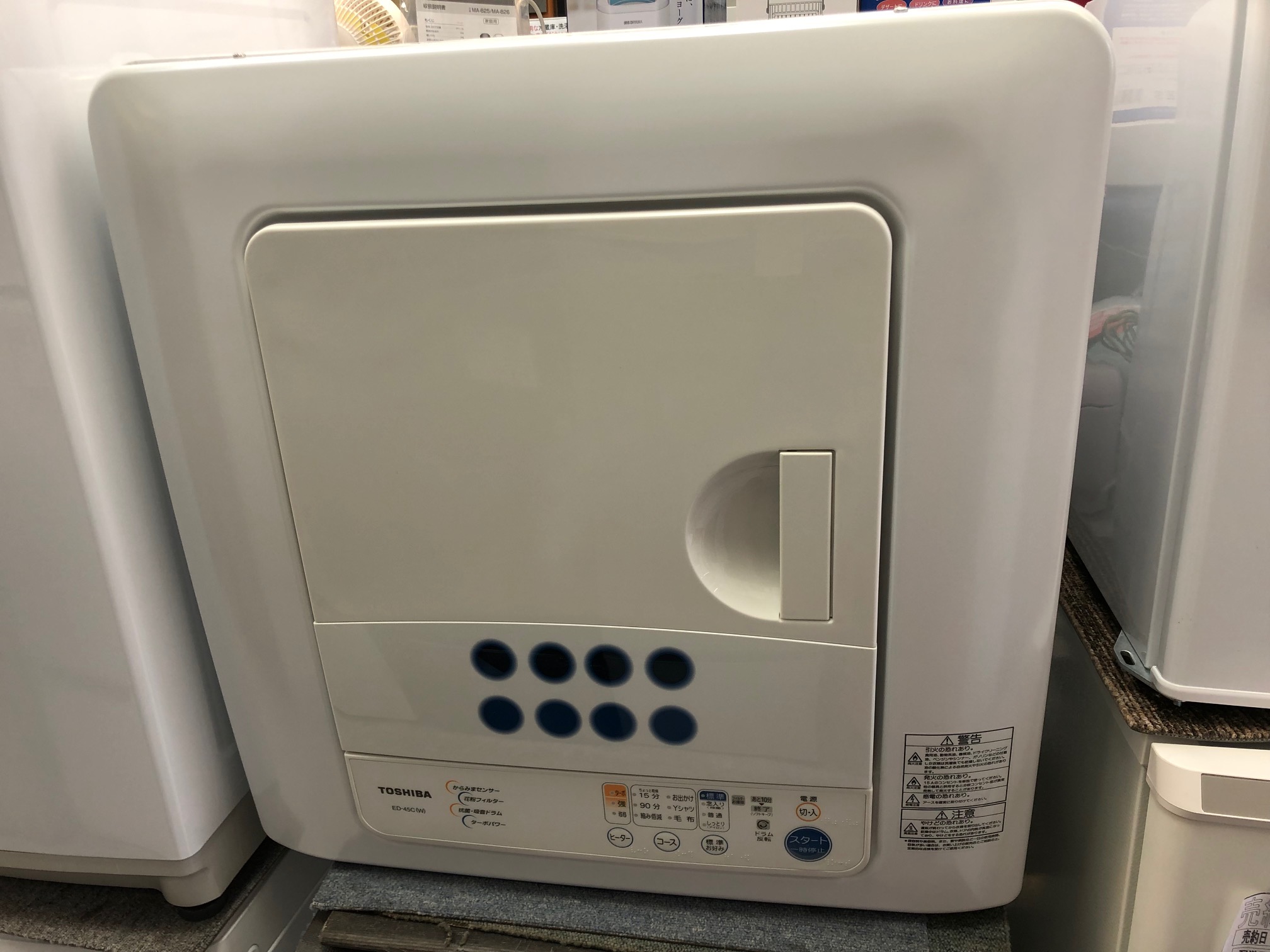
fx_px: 1027
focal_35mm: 28
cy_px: 476
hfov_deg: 63.4
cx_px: 635
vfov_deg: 49.7
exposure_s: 1/100
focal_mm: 4
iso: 40
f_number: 1.8
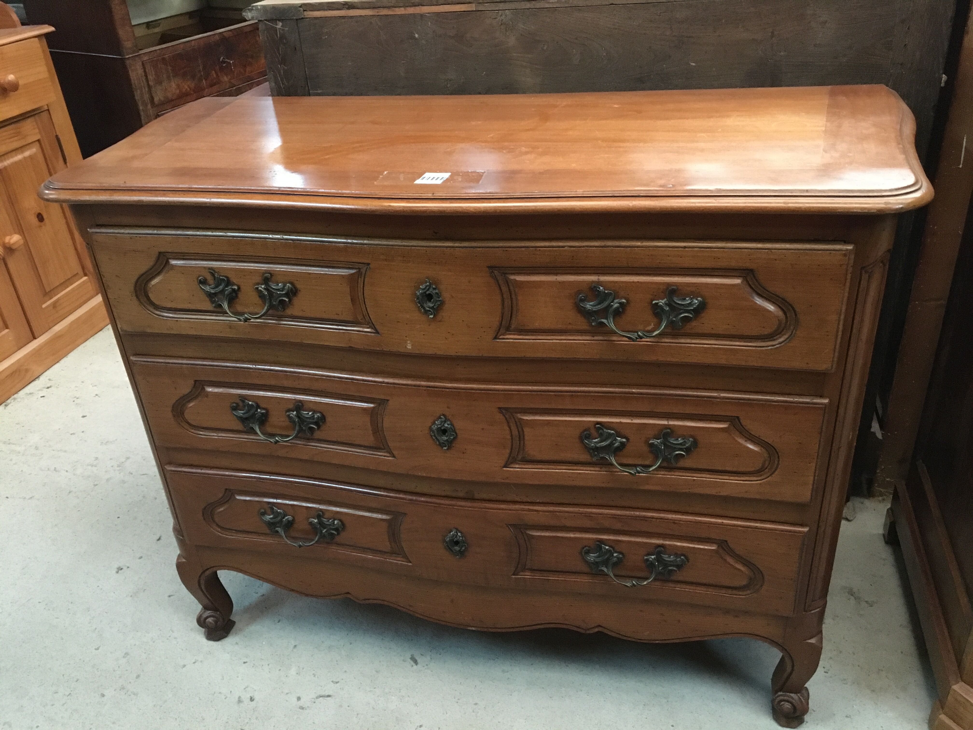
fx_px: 815
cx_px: 486
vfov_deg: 48.2
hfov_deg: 61.7
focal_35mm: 29
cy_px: 365
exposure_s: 1/17
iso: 320
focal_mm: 4.15
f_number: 2.2
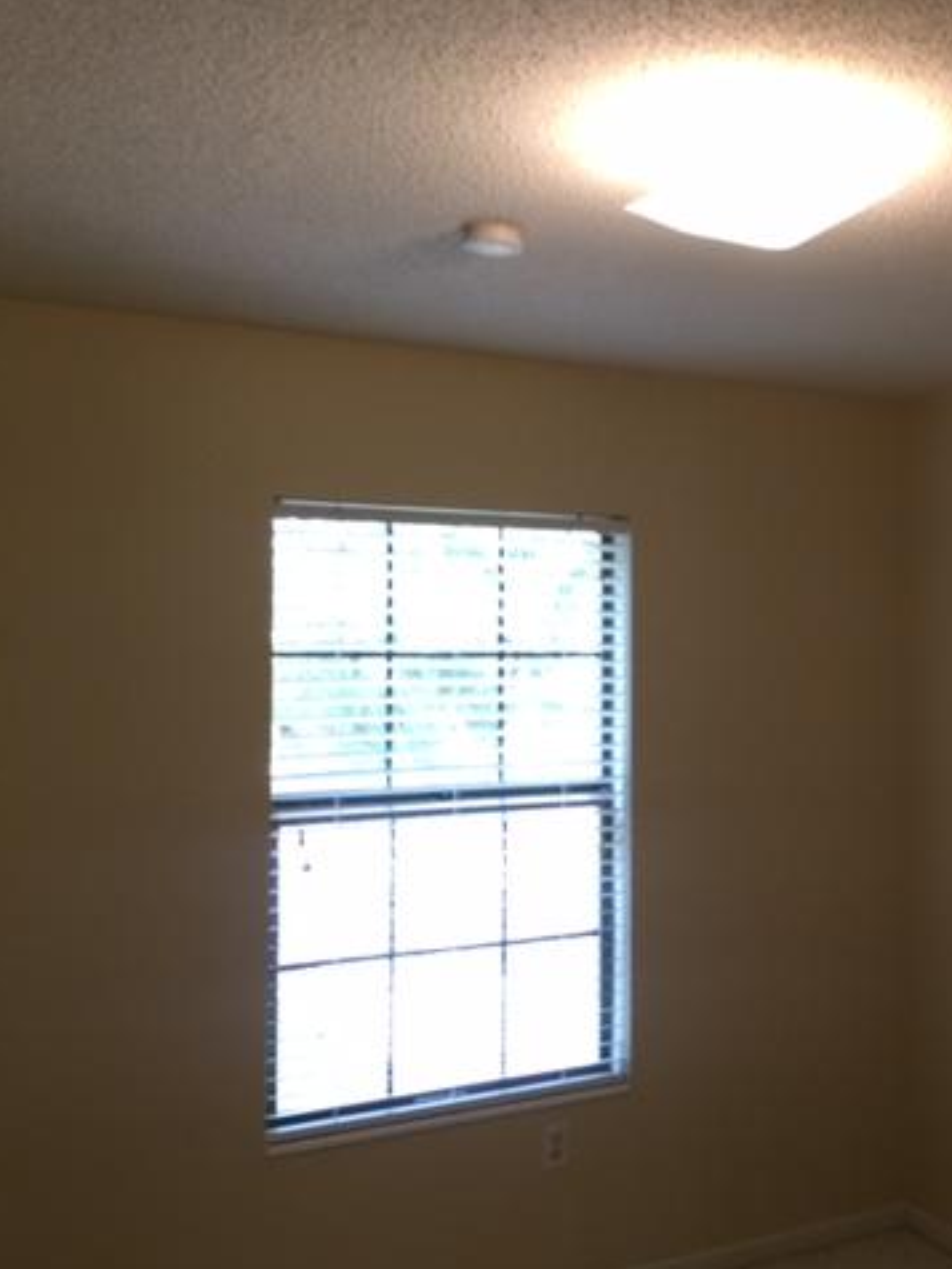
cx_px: 840
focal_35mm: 39
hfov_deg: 34.9
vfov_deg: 47.9
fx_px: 1430
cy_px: 637
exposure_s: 1/30
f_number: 2.2
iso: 50
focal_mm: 4.15
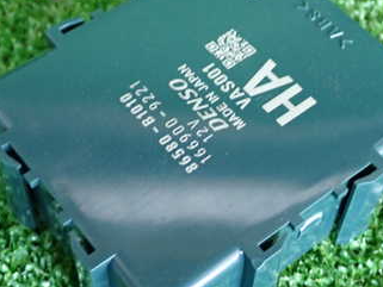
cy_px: 166
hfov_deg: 27.4
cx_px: 221
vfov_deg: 20.7
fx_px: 786
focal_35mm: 71
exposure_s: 1/40
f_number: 2.7
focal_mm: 6.83
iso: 500
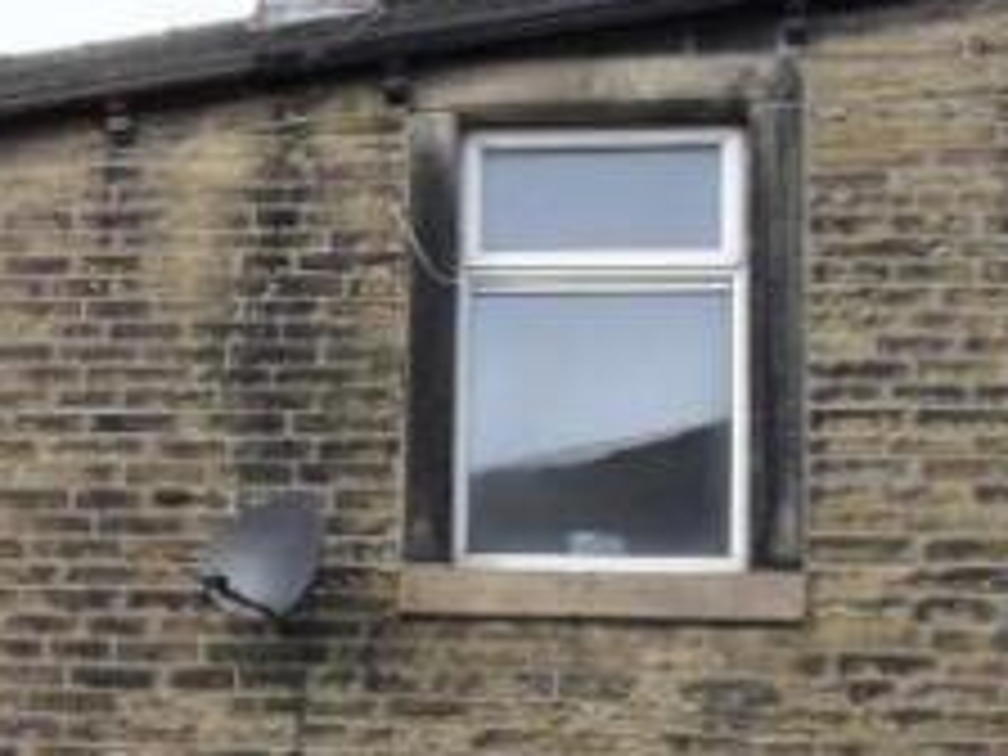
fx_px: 2650
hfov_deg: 20.4
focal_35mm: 91
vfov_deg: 15.5
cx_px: -146
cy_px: 952
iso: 100
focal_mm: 6.3
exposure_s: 1/350
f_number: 3.2
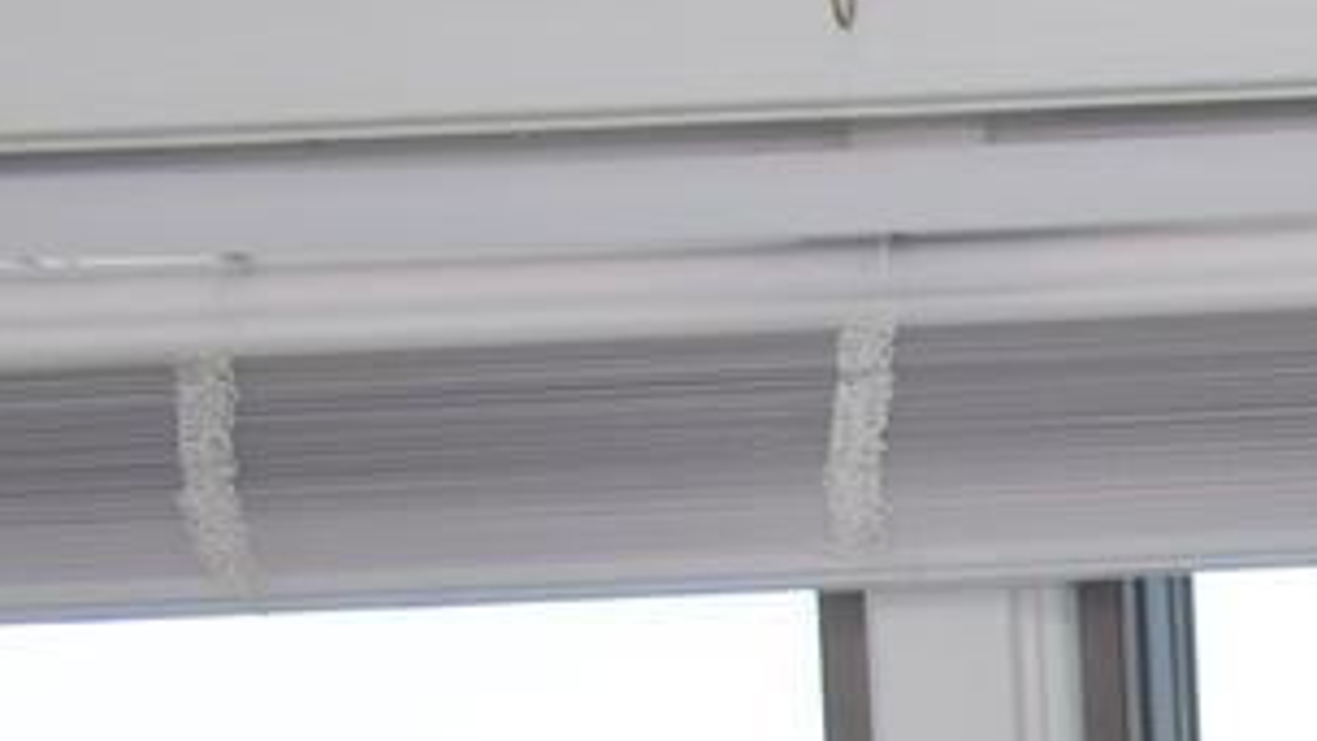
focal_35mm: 233
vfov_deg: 4.8
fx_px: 8137
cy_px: 2611
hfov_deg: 8.3
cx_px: 3457
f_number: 5.6
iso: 400
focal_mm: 22
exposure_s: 1/200
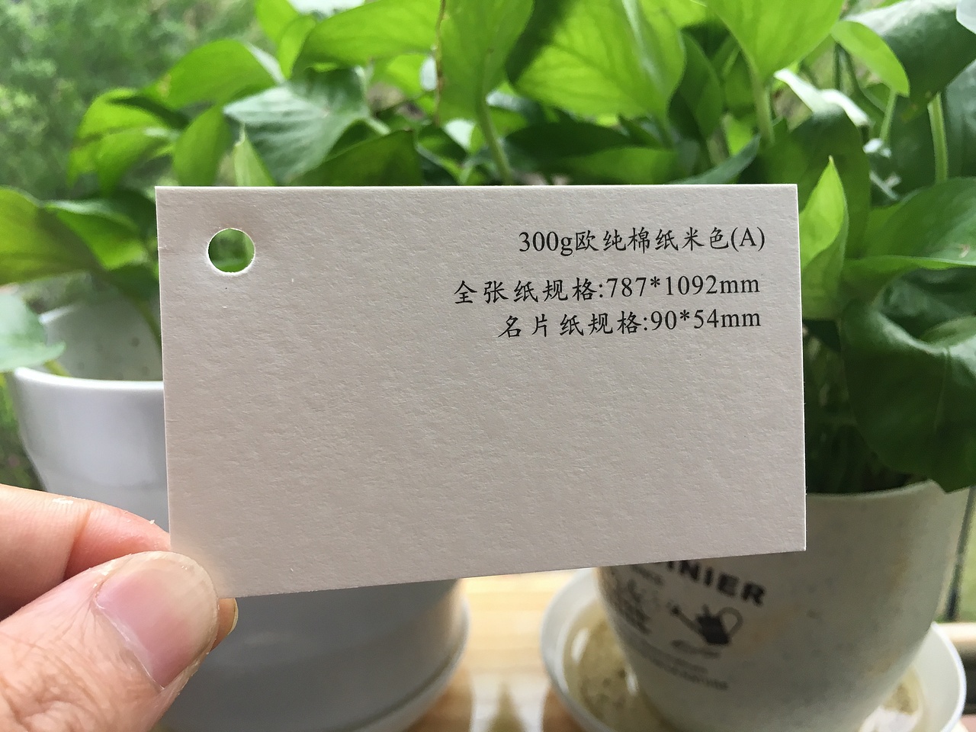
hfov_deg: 61.7
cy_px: 366
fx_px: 818
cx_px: 488
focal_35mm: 29
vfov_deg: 48.2
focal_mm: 4.15
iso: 40
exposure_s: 1/33
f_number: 2.2
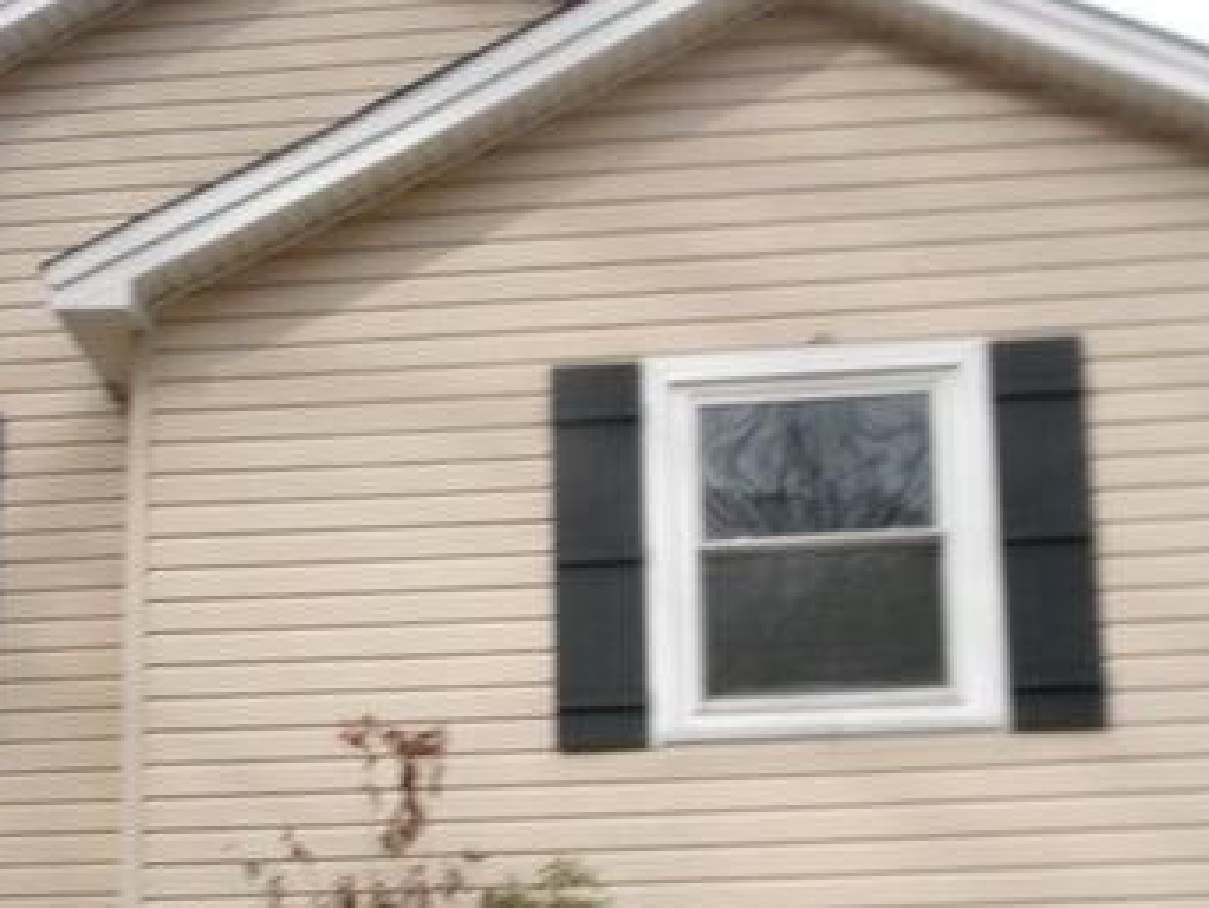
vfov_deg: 20.8
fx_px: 2446
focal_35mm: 70
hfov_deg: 27.8
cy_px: 702
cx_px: 569
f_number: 10.8
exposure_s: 1/70
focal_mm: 5.1
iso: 100
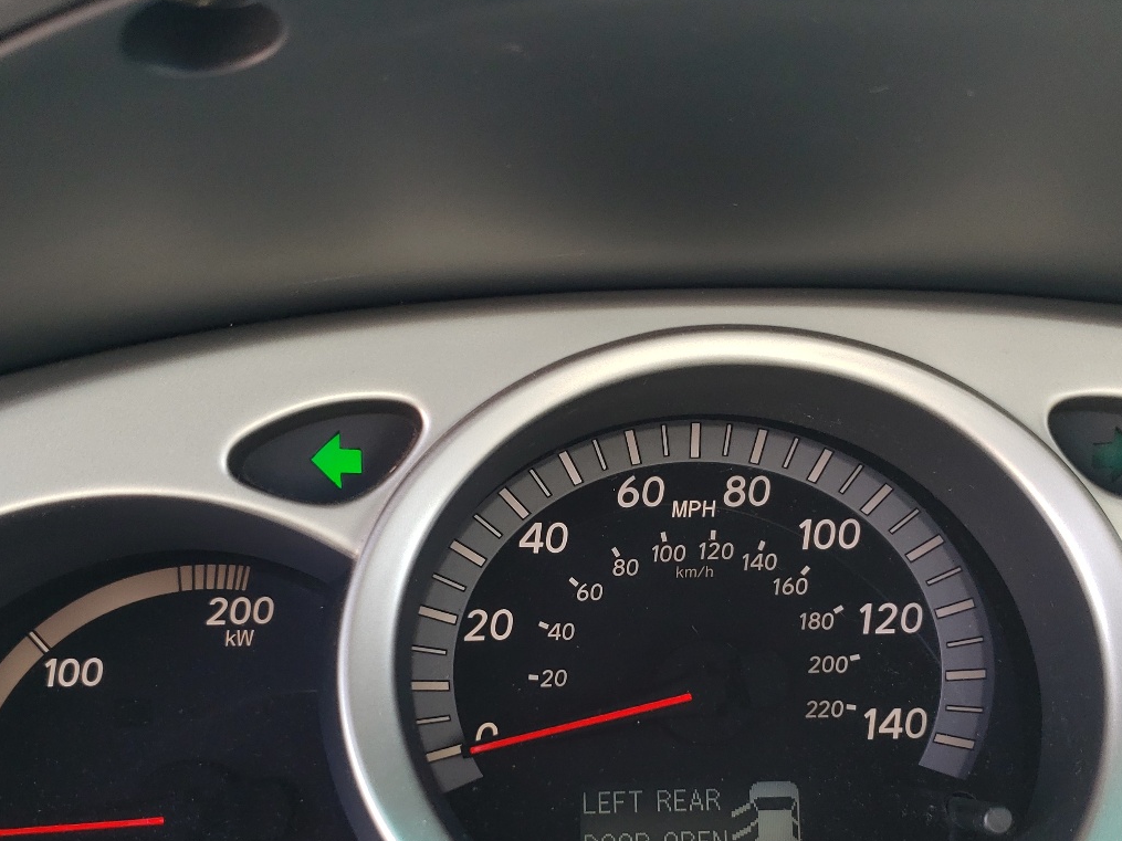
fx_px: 1329
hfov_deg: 45.7
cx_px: 599
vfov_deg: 34.2
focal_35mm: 41
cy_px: 651
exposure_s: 1/154
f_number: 1.5
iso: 50
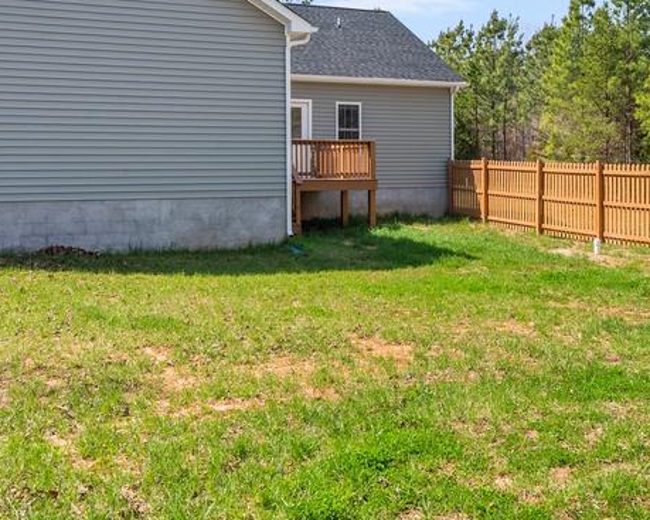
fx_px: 846
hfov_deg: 41.9
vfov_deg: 33.9
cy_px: 176
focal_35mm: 44
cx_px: 378
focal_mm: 21
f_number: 8
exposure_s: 1/200
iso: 800
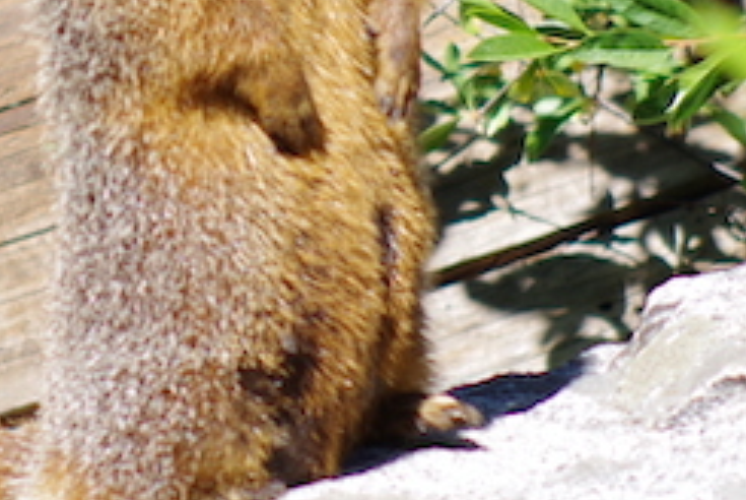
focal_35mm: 2028
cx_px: 256
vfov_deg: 0.7
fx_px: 42074
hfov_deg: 1.0
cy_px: -120
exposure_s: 1/160
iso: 100
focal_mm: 300
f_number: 5.8
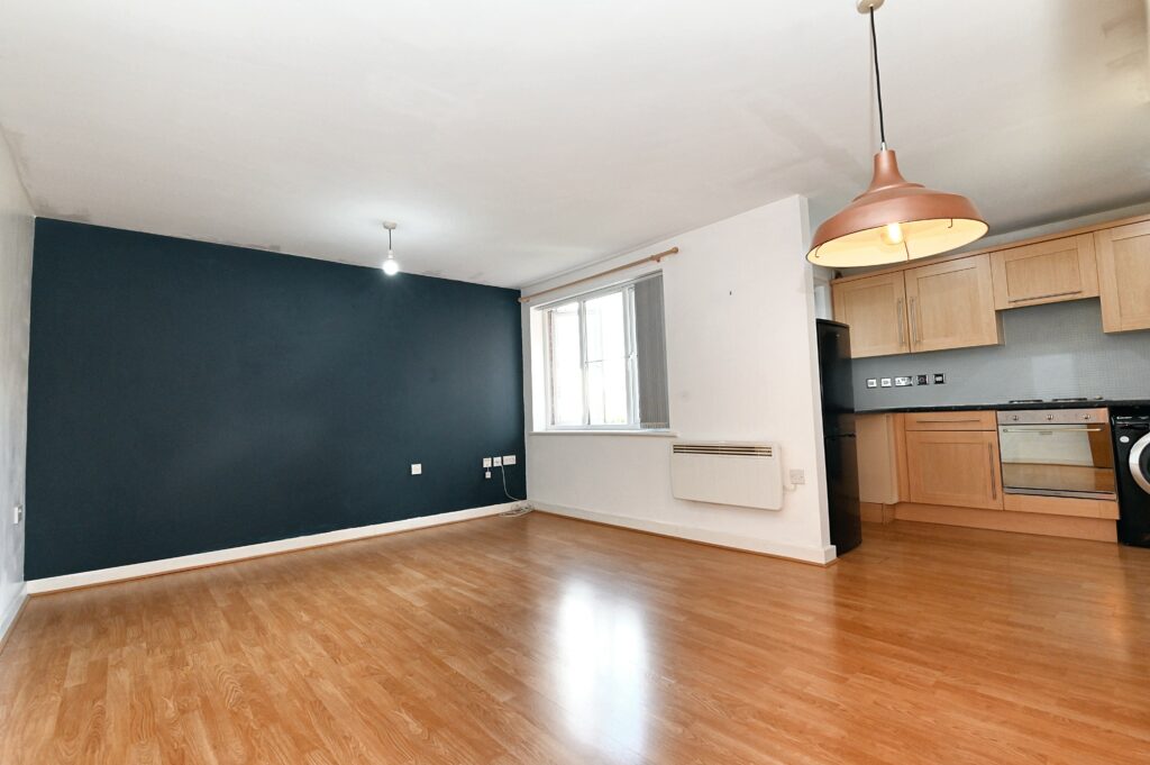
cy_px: 382
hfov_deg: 96.8
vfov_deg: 73.7
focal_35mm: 16
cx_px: 575
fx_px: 511
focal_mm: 16
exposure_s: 1/80
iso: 2000
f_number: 10
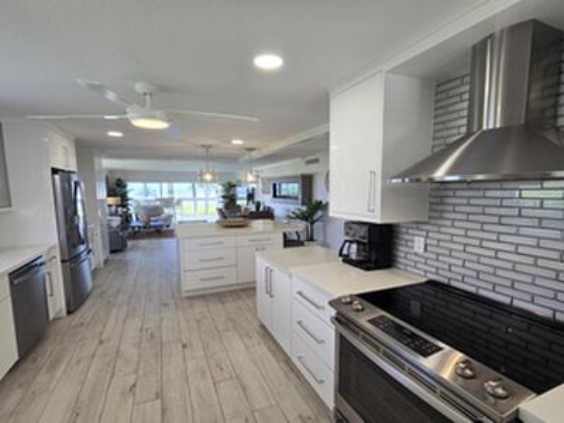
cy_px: 212
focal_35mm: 13
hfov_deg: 106.2
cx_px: 282
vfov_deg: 89.9
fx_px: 212
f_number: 2.2
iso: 80
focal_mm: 2.2
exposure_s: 1/120
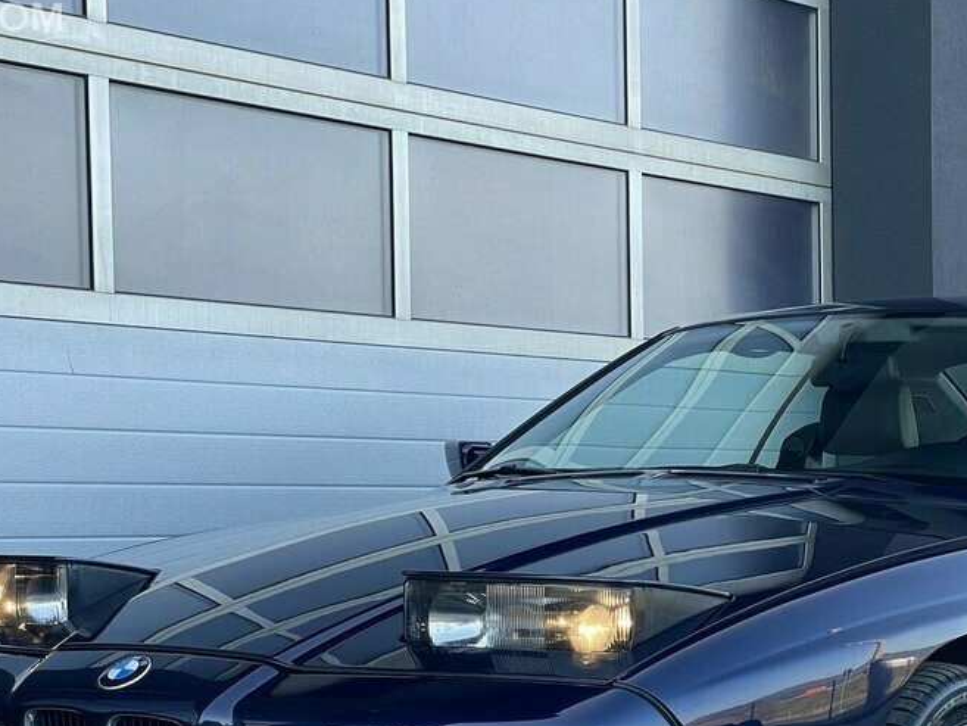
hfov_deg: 20.5
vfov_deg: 15.4
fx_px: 2654
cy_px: 607
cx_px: 709
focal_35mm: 95
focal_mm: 6
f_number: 2
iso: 25
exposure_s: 1/115
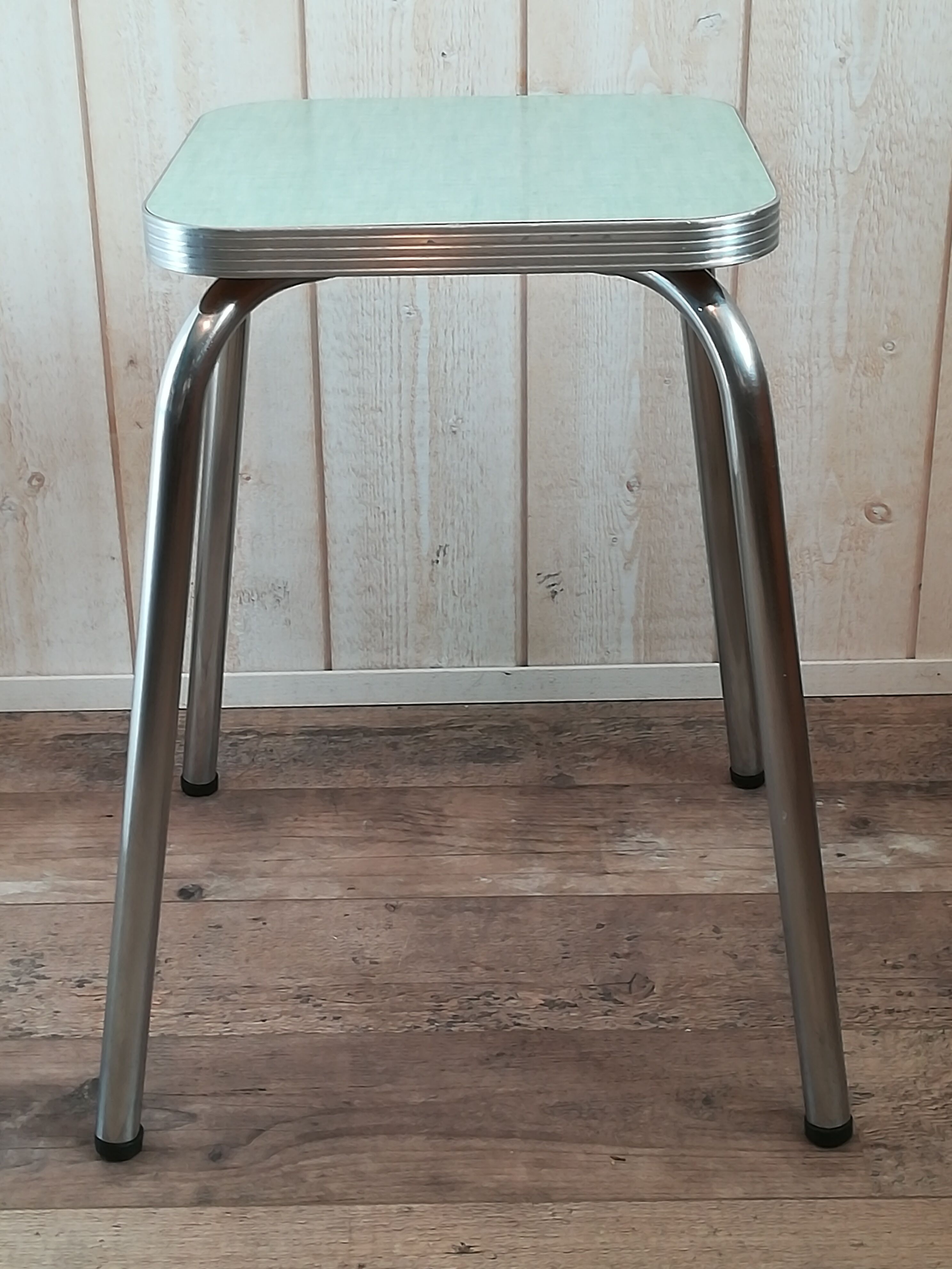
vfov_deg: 34.3
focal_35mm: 56
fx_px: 2053
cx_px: 476
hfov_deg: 26.1
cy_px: 634
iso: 200
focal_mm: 3.83
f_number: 2.2
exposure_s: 1/33.3
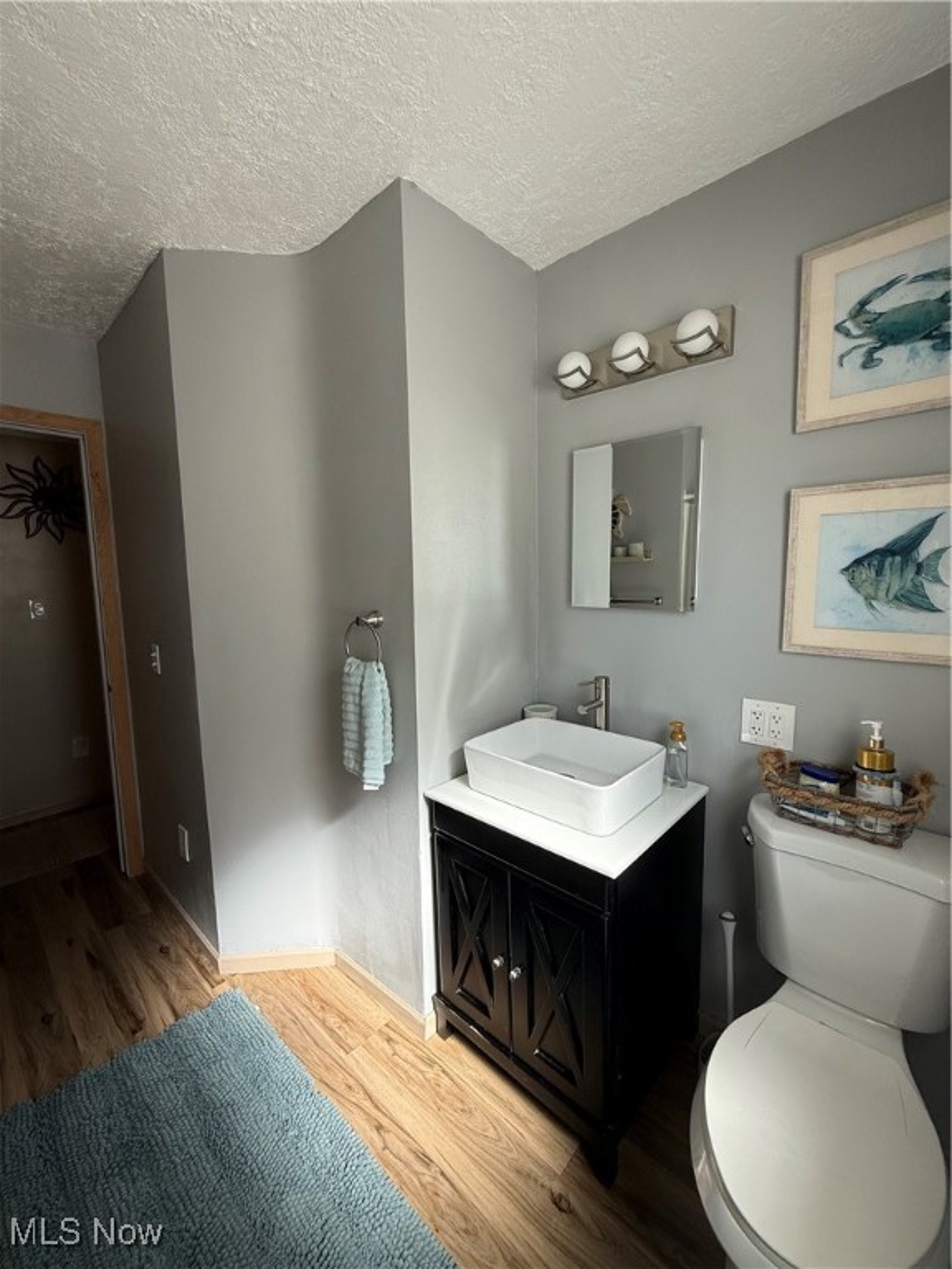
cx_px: 476
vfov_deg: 102.1
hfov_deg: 85.7
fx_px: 513
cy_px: 634
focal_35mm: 14
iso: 64
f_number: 2.2
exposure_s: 1/167
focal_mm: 2.22
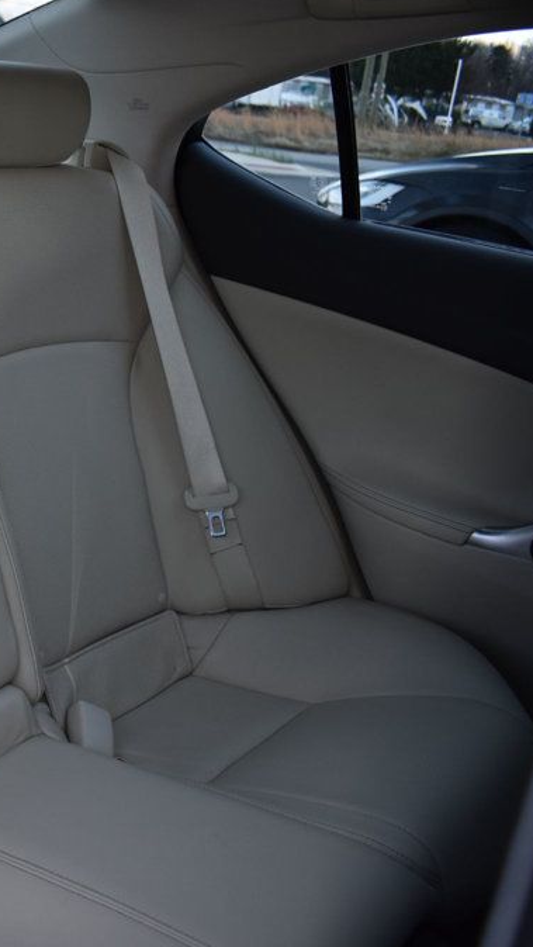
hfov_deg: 25.0
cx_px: -110
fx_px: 1079
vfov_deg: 47.3
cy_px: 470
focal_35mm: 43
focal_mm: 18
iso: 400
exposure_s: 1/100
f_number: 3.5
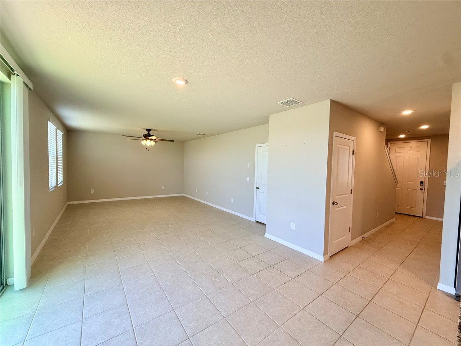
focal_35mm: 14
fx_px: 186
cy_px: 173
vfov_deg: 85.7
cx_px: 230
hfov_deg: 102.1
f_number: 2.2
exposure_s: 1/120
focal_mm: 2.22
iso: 100
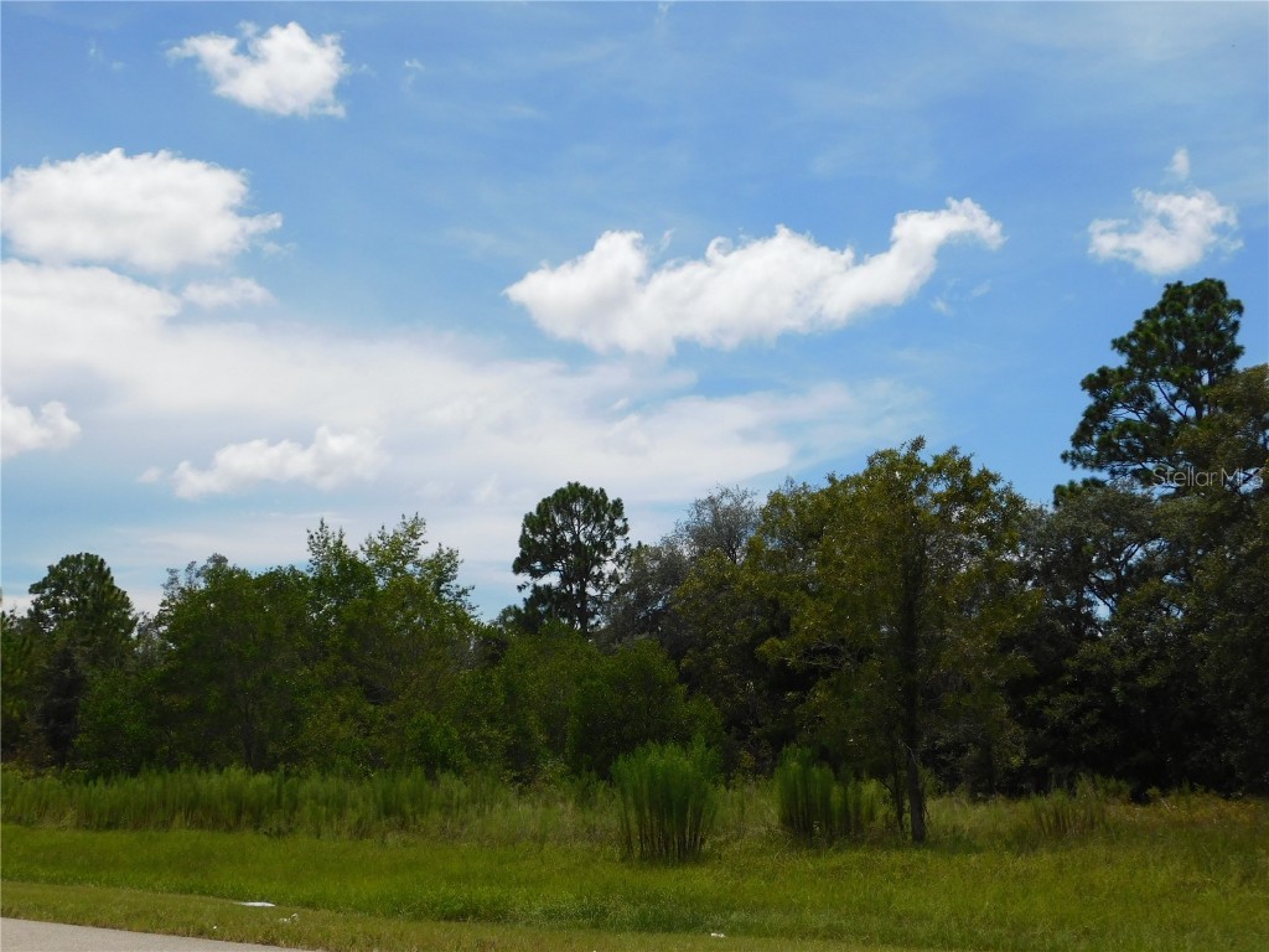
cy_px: 476
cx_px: 634
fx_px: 1466
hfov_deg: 46.8
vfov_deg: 36.0
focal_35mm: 40
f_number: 7.2
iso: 125
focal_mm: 7.1
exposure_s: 1/640
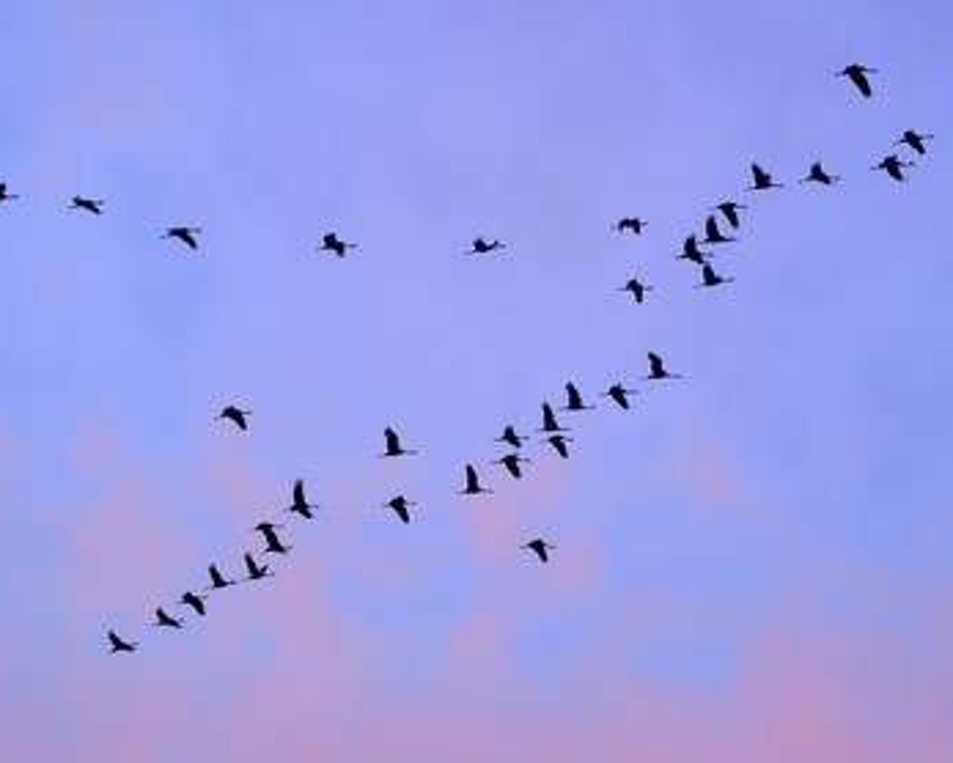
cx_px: 500
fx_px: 6406
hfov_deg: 8.5
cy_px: 382
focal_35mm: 227
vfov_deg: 6.8
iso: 800
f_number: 2.8
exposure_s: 1/500
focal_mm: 200
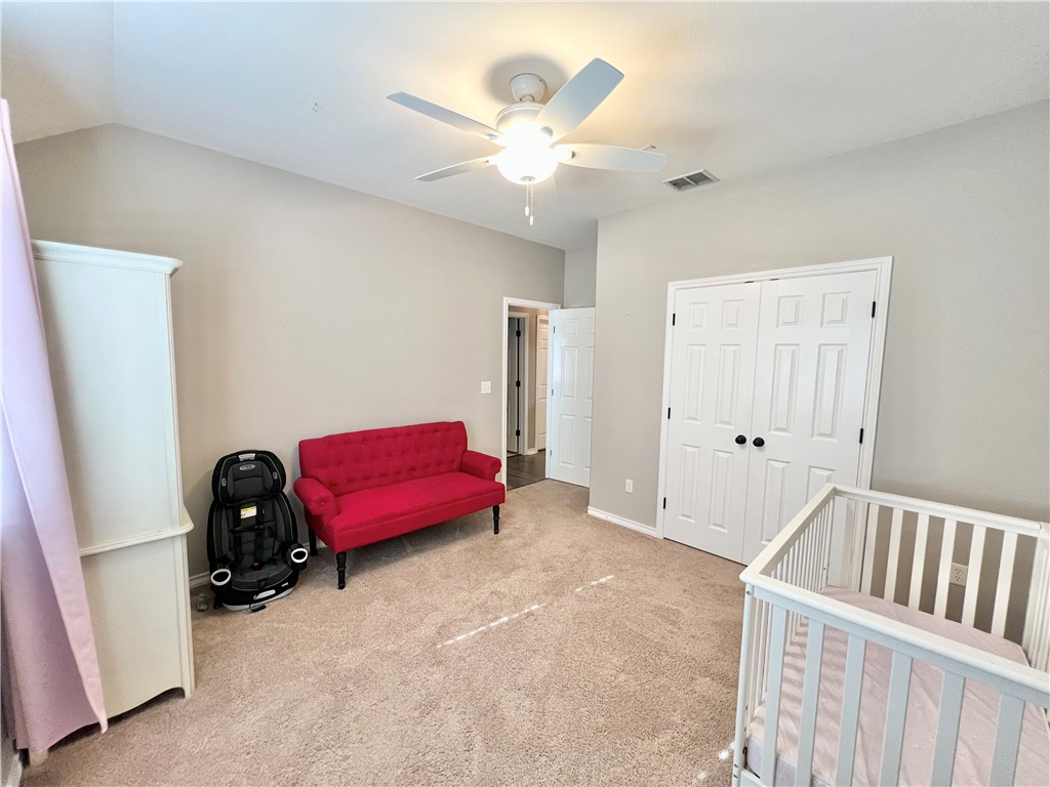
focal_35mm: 13
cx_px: 525
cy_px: 394
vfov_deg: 89.9
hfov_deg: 106.2
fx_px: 394
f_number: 1.8
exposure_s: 1/60
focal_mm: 1.57
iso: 200
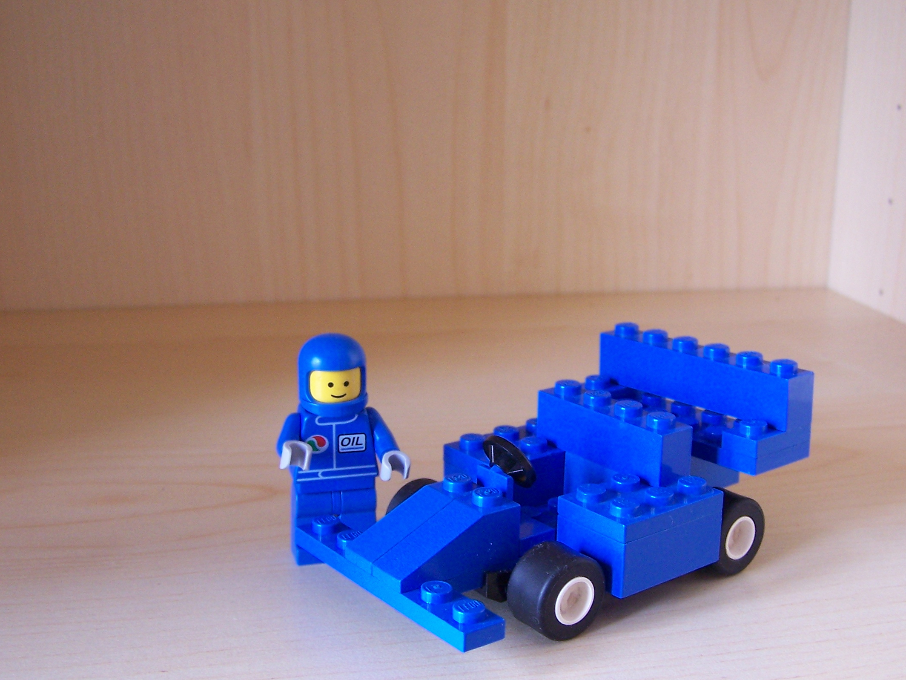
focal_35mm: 46
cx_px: 510
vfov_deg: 31.5
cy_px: 370
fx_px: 1204
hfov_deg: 41.2
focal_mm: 6.3
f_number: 2.8
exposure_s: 1/8
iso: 140
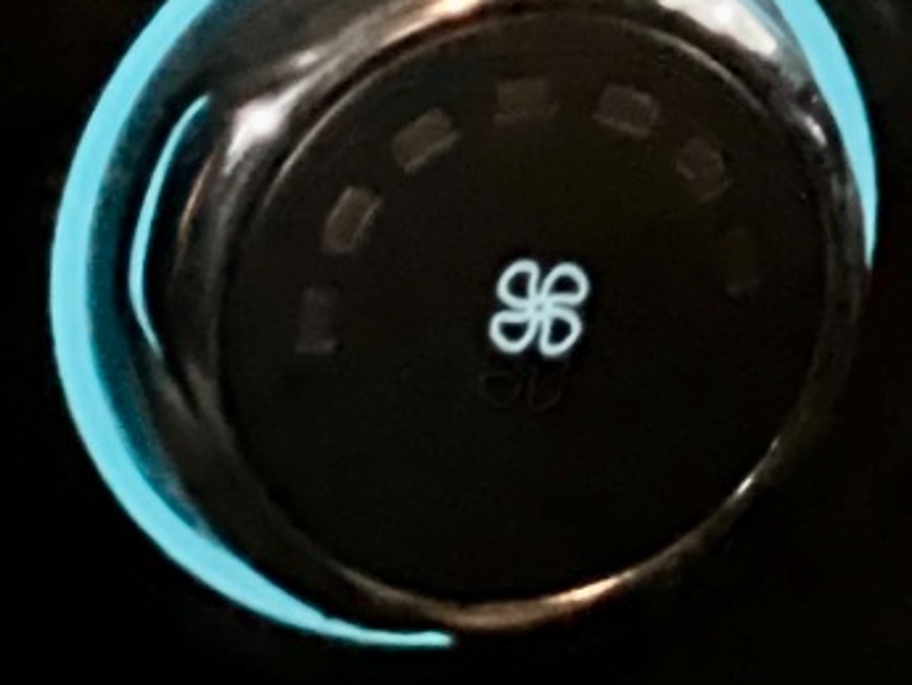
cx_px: 1837
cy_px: -471
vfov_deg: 3.5
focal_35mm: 428
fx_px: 11280
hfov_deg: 4.6
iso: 2000
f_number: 2.8
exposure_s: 1/15
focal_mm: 9
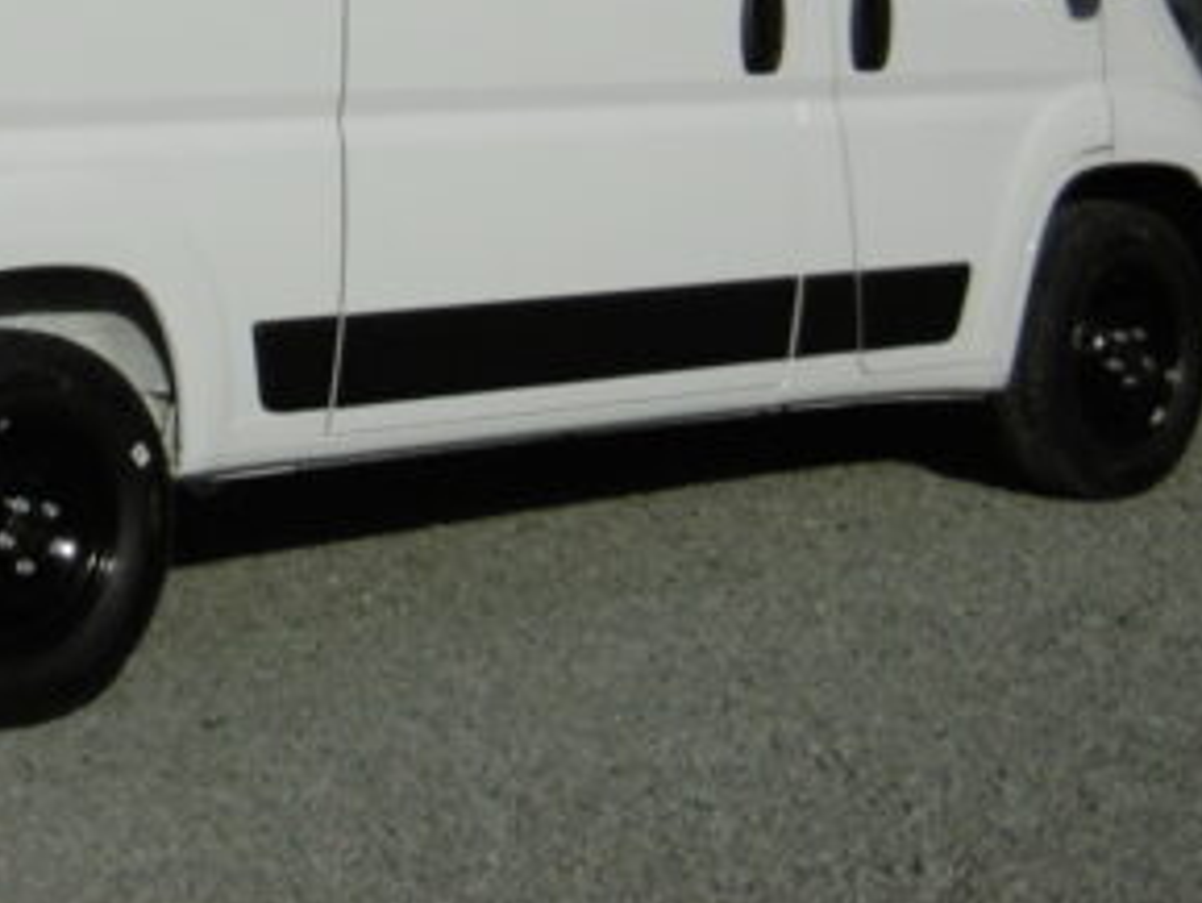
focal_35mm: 106
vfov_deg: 13.8
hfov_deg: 18.3
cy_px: -12
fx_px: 3682
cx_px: 133
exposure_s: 1/400
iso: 100
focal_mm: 9.2
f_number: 10.1
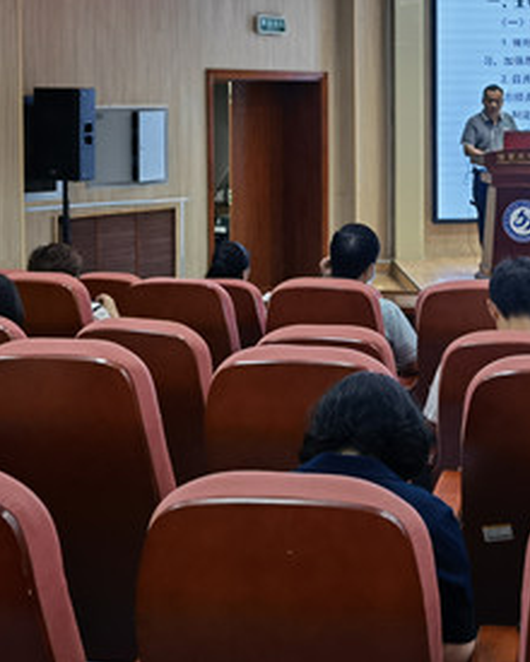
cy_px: 134
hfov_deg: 22.4
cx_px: 450
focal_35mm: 67
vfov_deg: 27.7
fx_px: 1314
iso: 160
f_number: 1.9
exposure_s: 1/100
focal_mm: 6.67
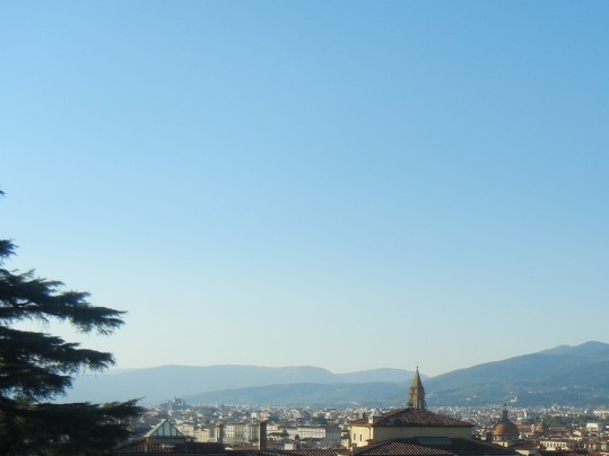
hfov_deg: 32.4
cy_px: 384
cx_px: 528
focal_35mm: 57
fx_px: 1003
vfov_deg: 25.1
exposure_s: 1/310
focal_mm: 5.4
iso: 160
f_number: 7
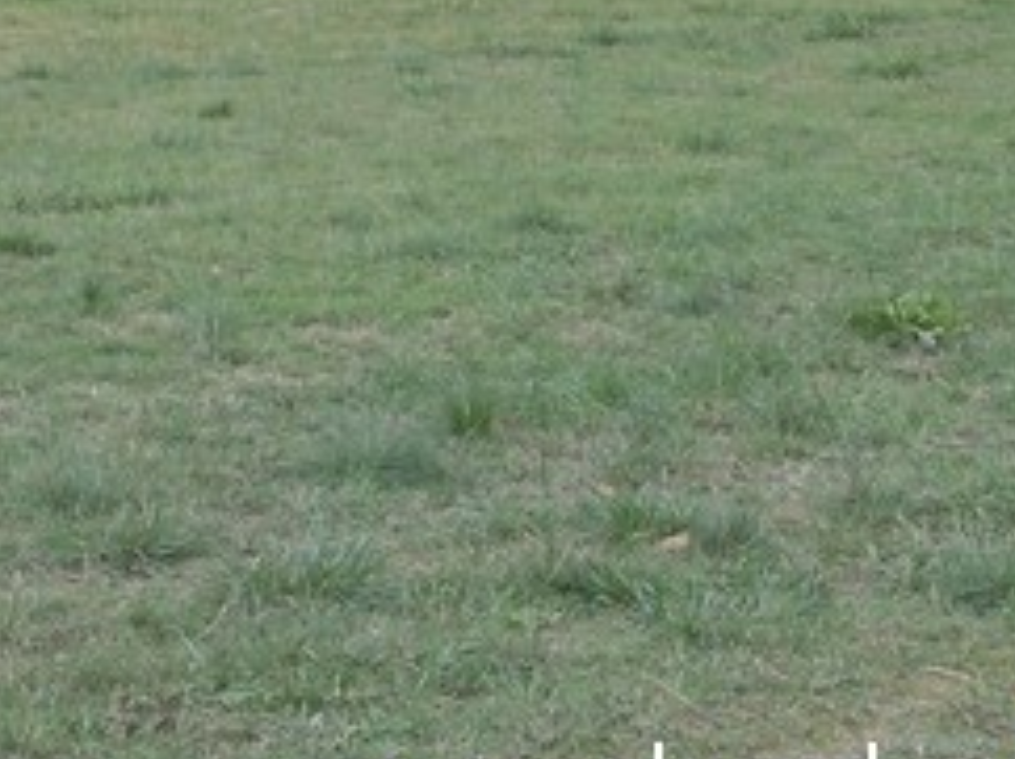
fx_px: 3984
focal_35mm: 136
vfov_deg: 10.6
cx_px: 180
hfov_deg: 14.4
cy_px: -260
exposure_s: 1/250
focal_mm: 6.1
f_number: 3.3
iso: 80
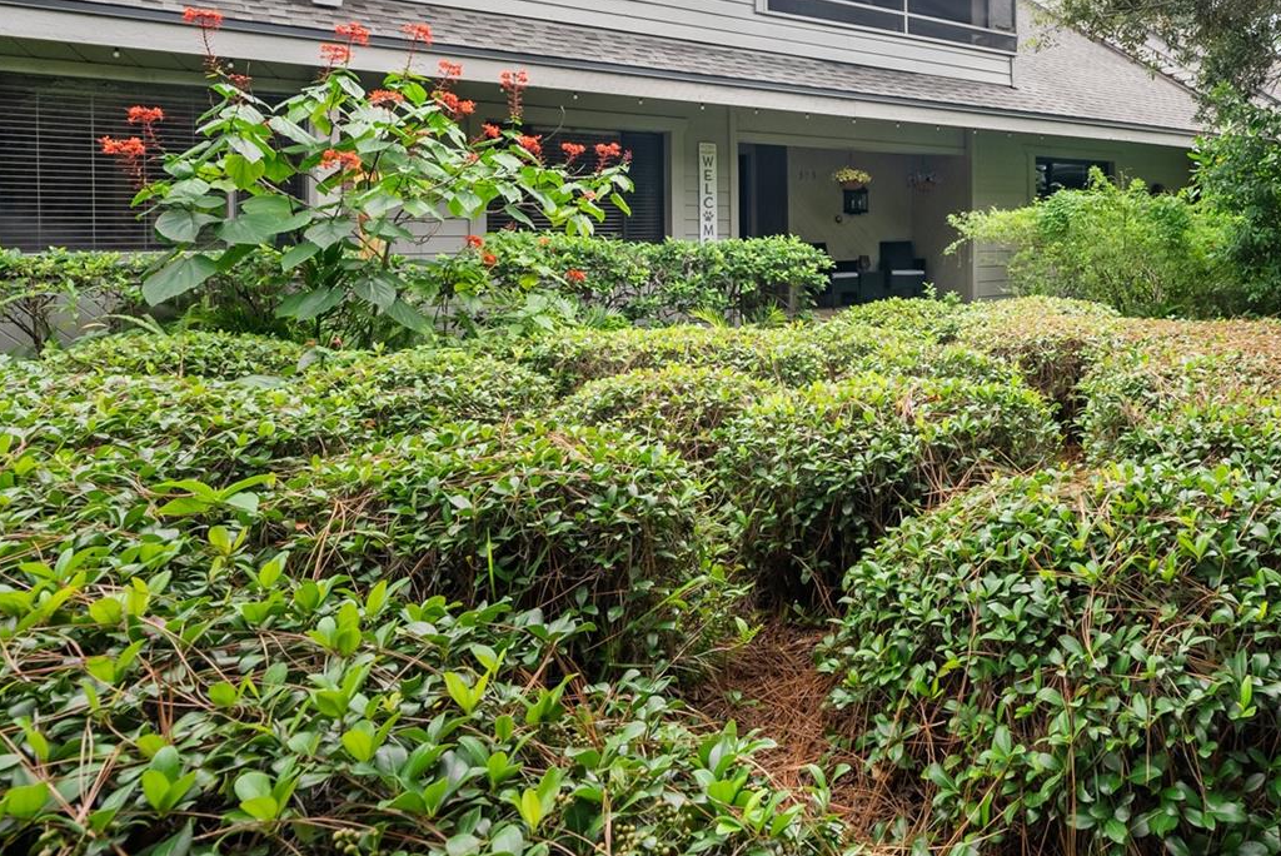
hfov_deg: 68.1
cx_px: 916
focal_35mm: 25
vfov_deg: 49.8
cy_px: 243
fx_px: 890
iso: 1000
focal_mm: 16
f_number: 8
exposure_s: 1/200
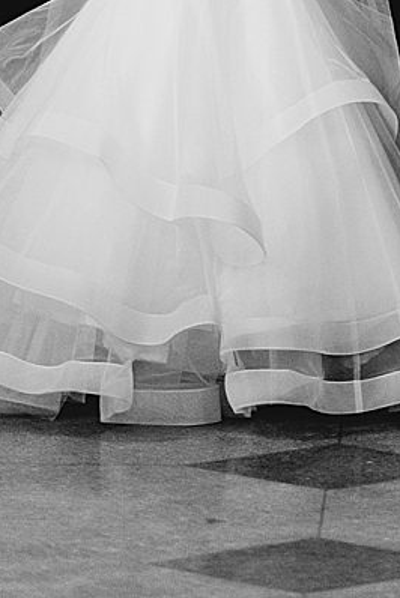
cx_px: 293
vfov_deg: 5.5
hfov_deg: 3.7
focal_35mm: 371
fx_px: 6172
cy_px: -446
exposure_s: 1/640
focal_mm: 105
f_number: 1.4
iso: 1250
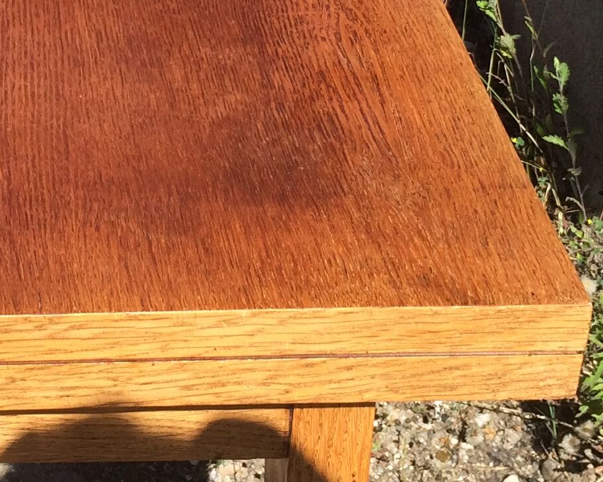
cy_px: -95
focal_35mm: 101
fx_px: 1802
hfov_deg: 18.7
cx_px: 86
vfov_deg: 14.7
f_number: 2.2
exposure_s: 1/1786
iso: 32
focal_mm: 4.15
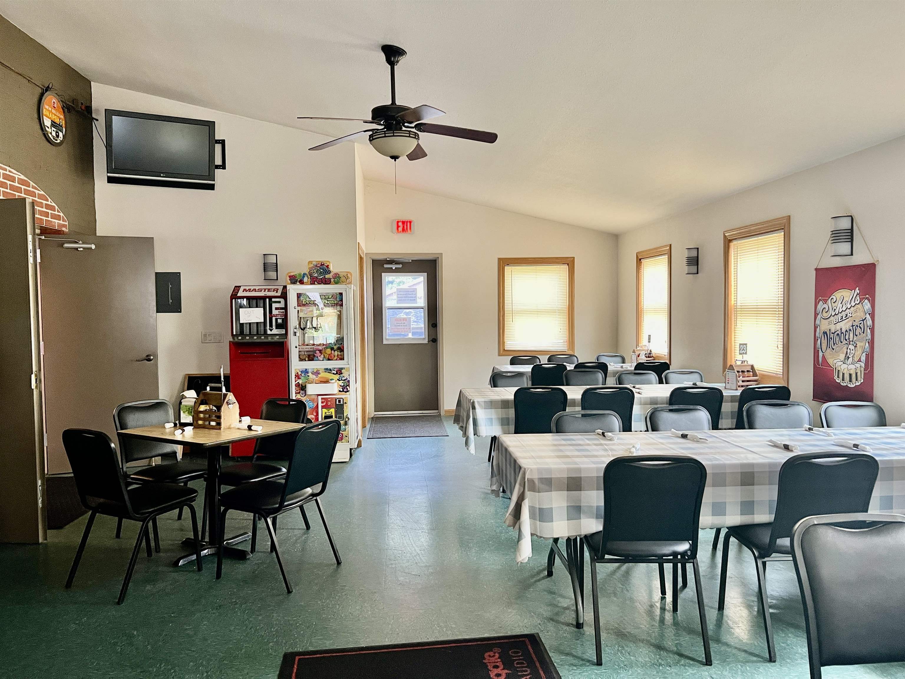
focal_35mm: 26
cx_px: 452
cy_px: 340
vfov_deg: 53.1
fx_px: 680
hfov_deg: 67.3
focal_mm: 5.7
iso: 250
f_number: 1.5
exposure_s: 1/60
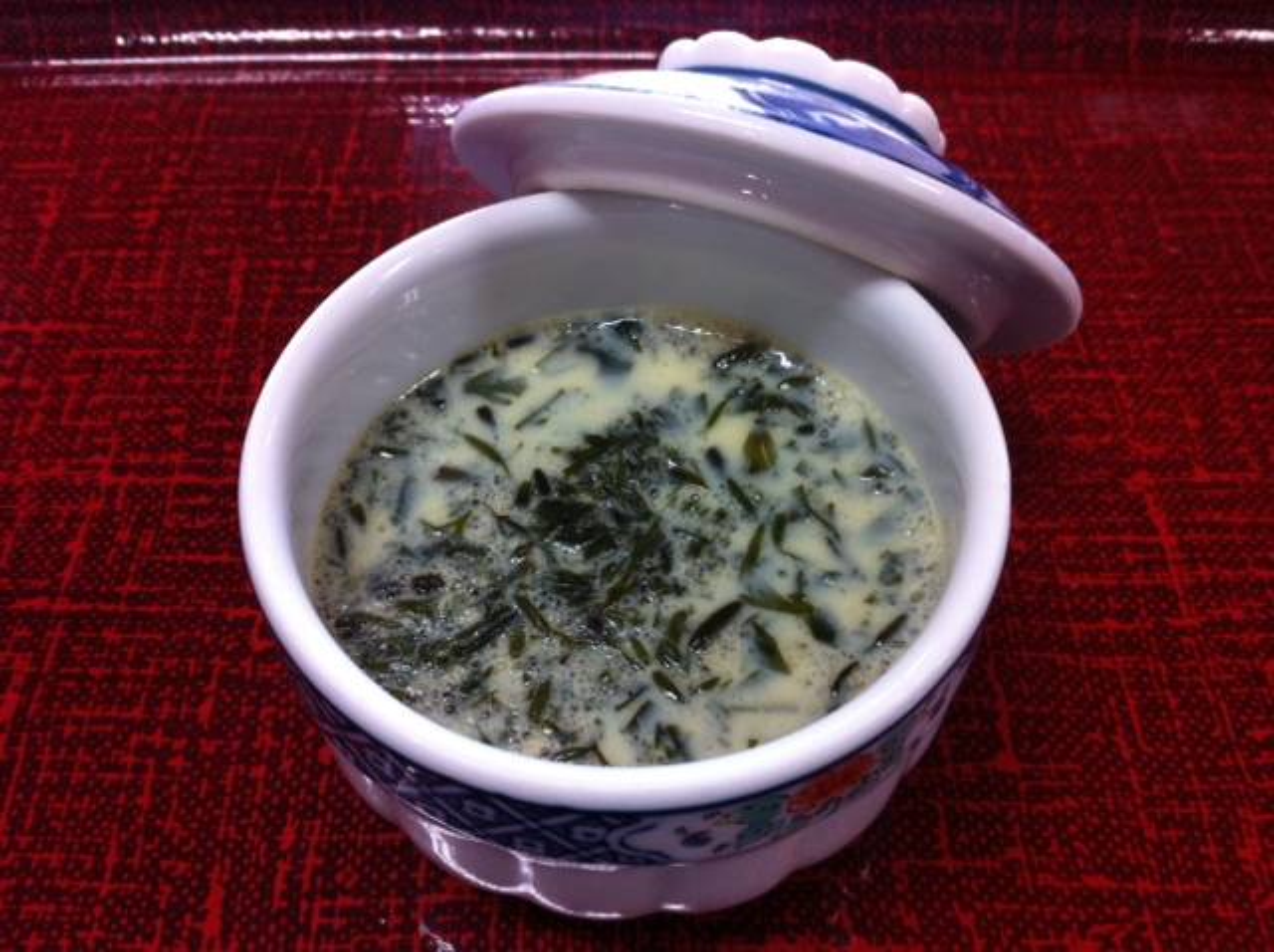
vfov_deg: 40.6
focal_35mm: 35
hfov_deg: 52.7
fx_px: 1286
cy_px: 476
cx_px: 637
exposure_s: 1/24
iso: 80
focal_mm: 3.85
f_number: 2.8
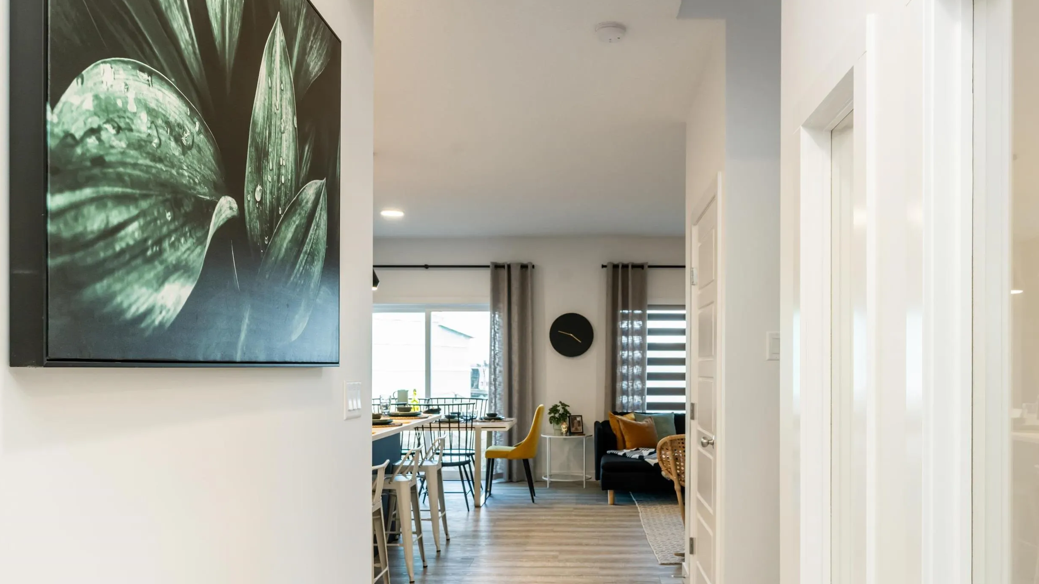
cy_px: 366
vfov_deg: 39.9
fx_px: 799
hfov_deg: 65.8
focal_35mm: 29
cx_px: 590
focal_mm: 22
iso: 800
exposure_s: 1/20
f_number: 8
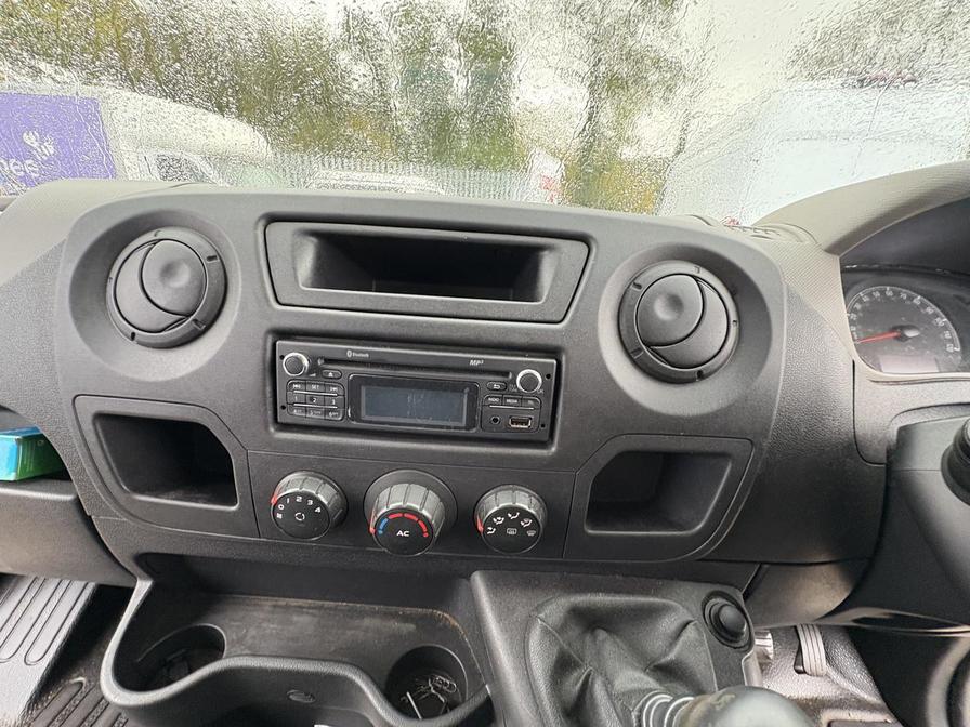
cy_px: 364
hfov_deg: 102.1
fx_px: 392
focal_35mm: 14
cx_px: 485
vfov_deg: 85.7
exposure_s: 1/60
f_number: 2.2
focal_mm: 2.22
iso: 320
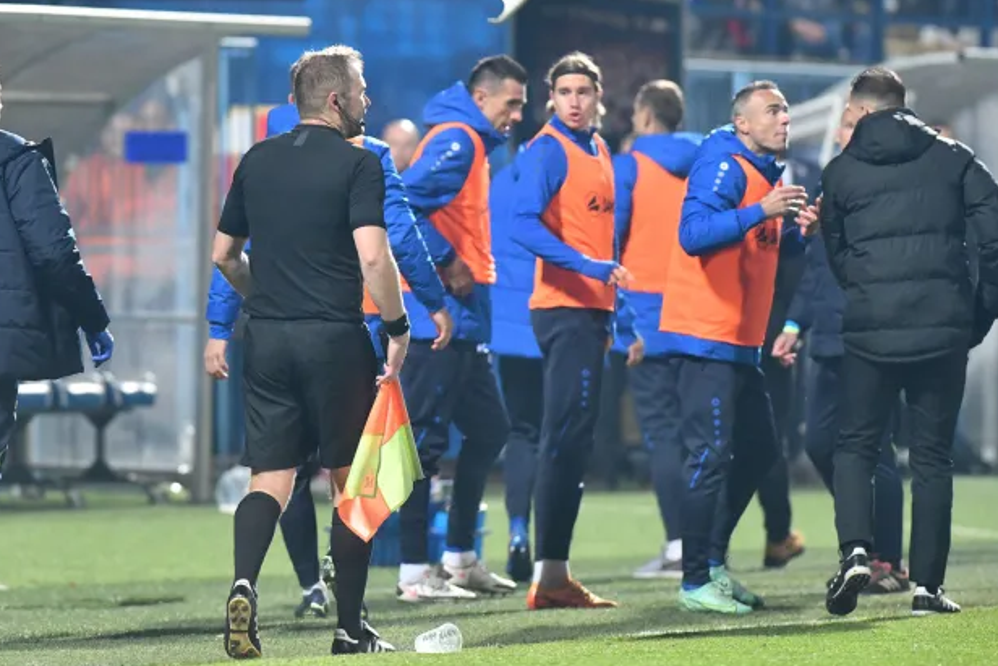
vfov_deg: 3.7
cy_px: 276
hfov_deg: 5.6
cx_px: 436
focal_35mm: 370
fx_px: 10259
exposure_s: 1/640
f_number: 4
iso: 4000
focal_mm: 300
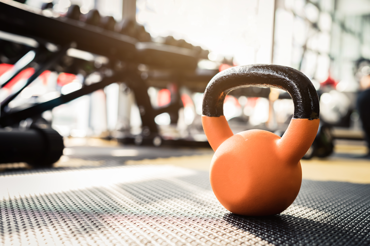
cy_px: 123
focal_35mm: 50
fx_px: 514
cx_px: 185
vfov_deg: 27.0
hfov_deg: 39.6
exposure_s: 1/60
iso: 400
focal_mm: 50
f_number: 4
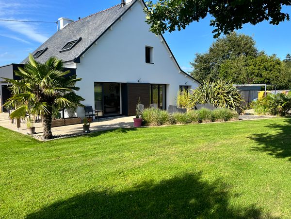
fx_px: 219
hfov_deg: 67.3
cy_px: 110
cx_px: 146
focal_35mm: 26
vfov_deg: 53.1
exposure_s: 1/1672
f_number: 1.6
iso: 50
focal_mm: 5.1
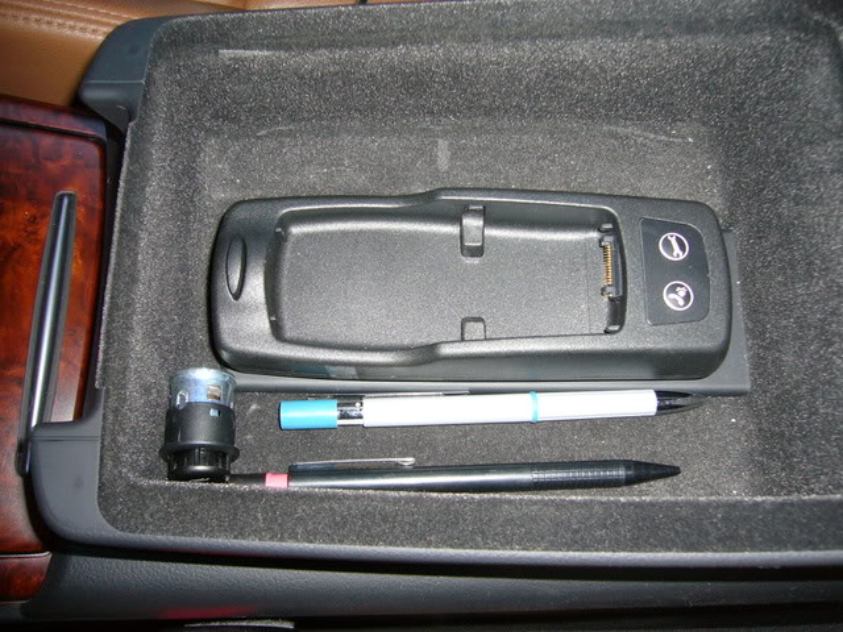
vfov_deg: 40.7
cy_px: 316
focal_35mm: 35
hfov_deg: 52.6
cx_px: 422
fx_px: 852
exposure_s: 1/8
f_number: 2.8
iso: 100
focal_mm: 5.8
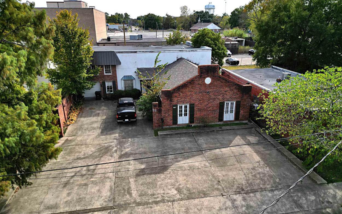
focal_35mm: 26
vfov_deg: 47.6
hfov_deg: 70.4
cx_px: 171
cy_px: 110
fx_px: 242
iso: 100
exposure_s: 1/3200
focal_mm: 6.72
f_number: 1.7
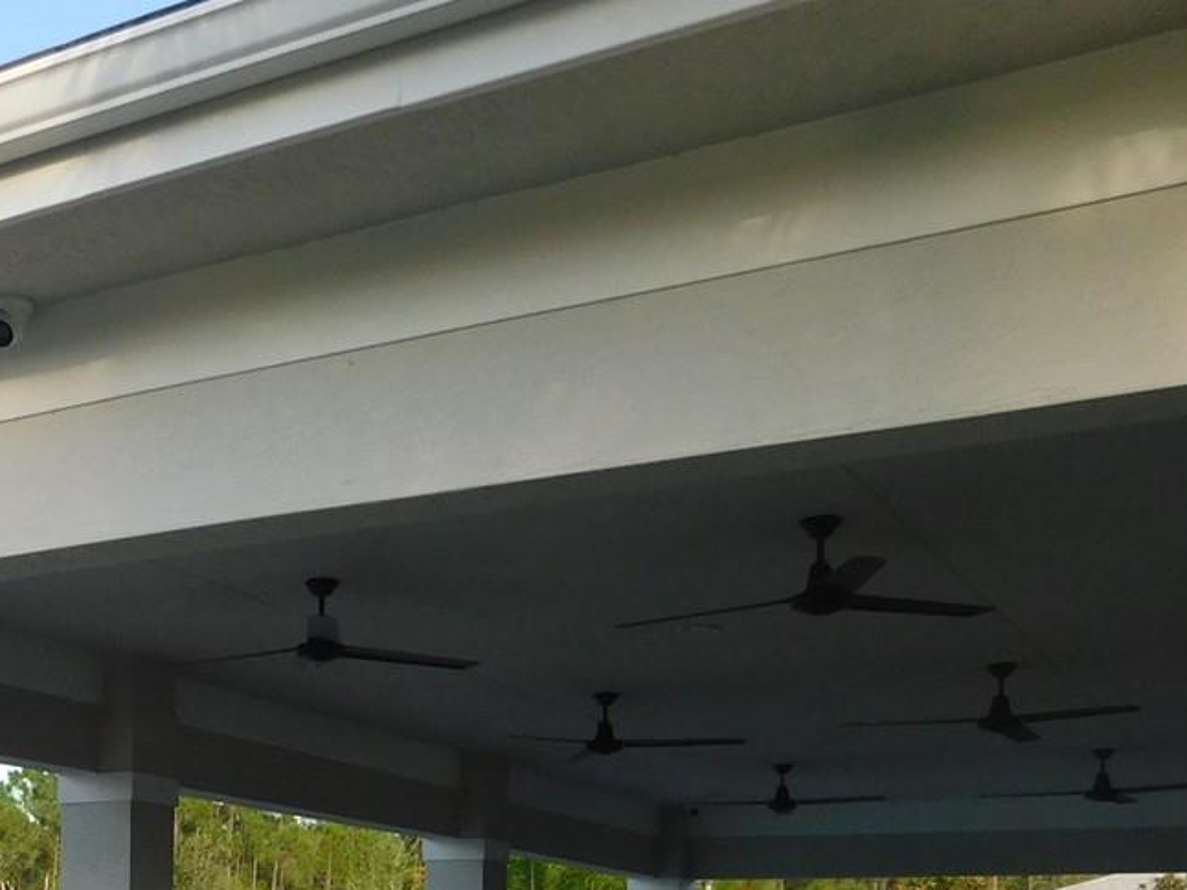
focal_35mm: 57
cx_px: -81
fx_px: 1954
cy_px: 1044
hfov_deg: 30.6
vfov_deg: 23.6
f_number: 3
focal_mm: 4
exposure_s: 1/320
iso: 125
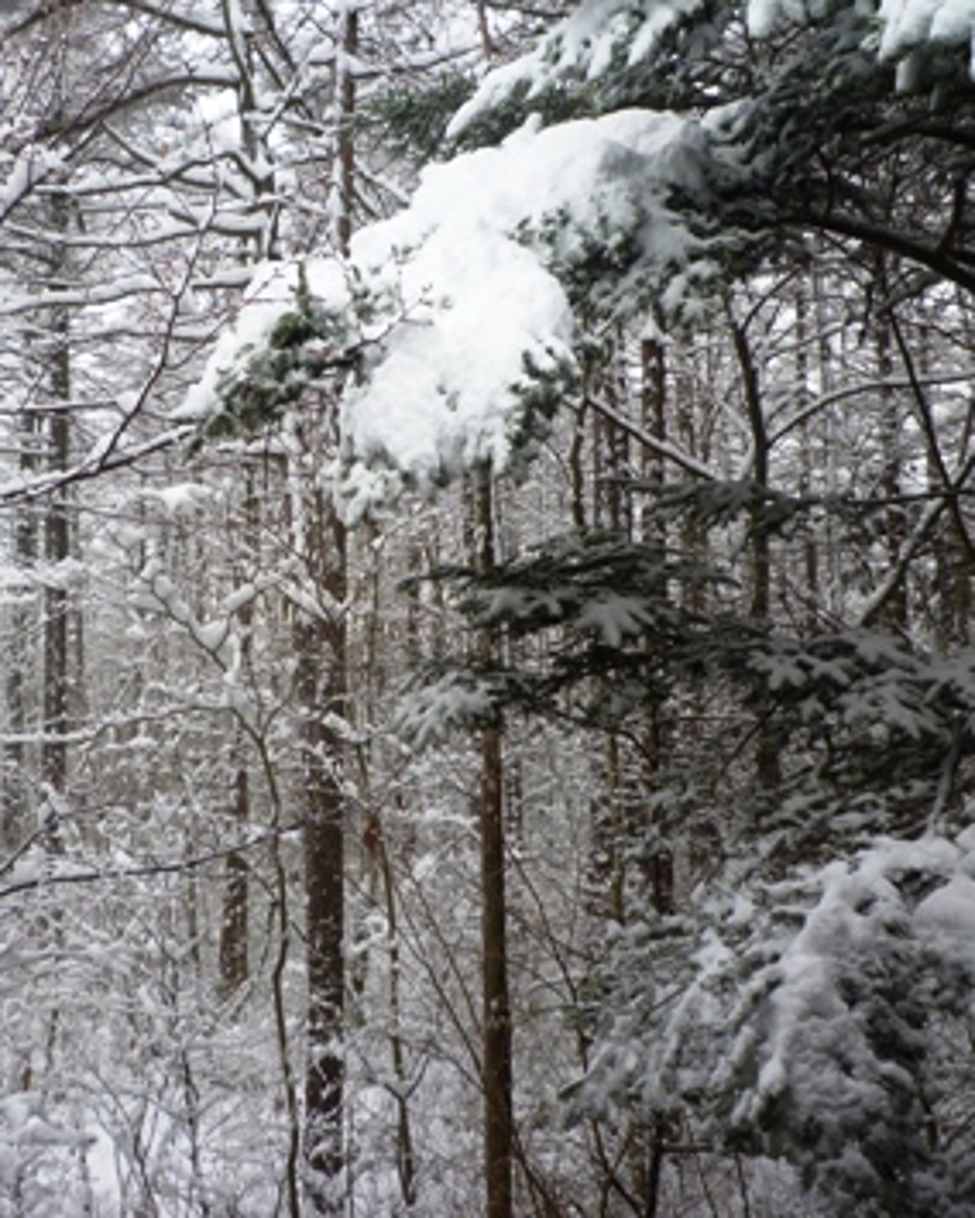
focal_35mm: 33
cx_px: 316
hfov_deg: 43.8
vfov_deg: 54.2
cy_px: 614
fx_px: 1190
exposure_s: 1/40
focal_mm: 4.4
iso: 80
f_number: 2.8
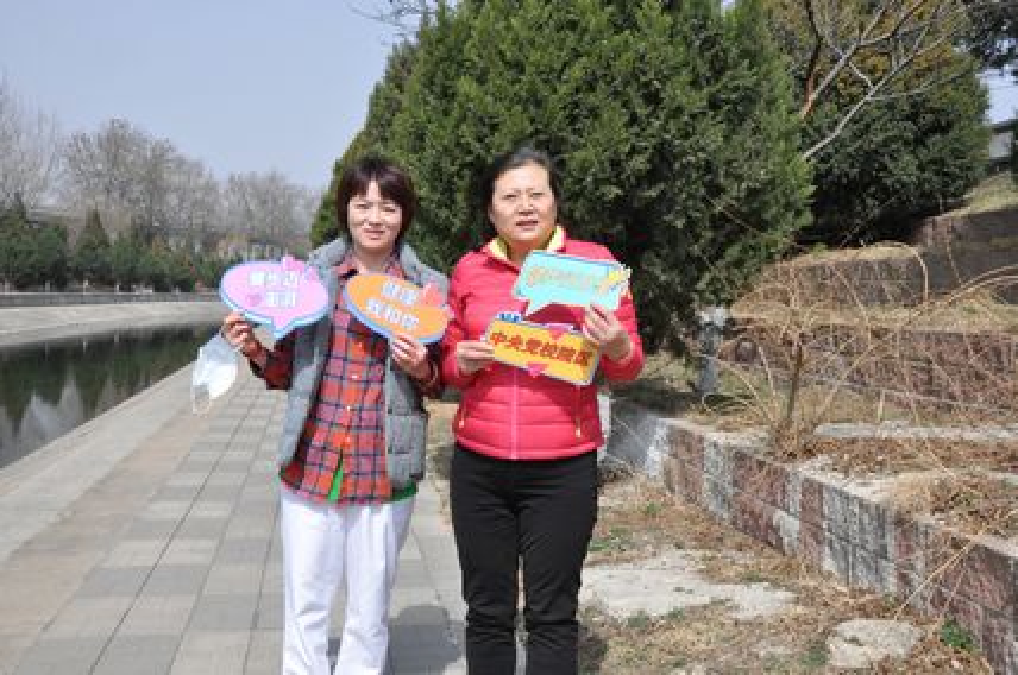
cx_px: 509
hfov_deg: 51.3
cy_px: 338
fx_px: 1059
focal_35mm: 38
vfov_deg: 35.4
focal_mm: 25
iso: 800
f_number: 18
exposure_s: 1/320
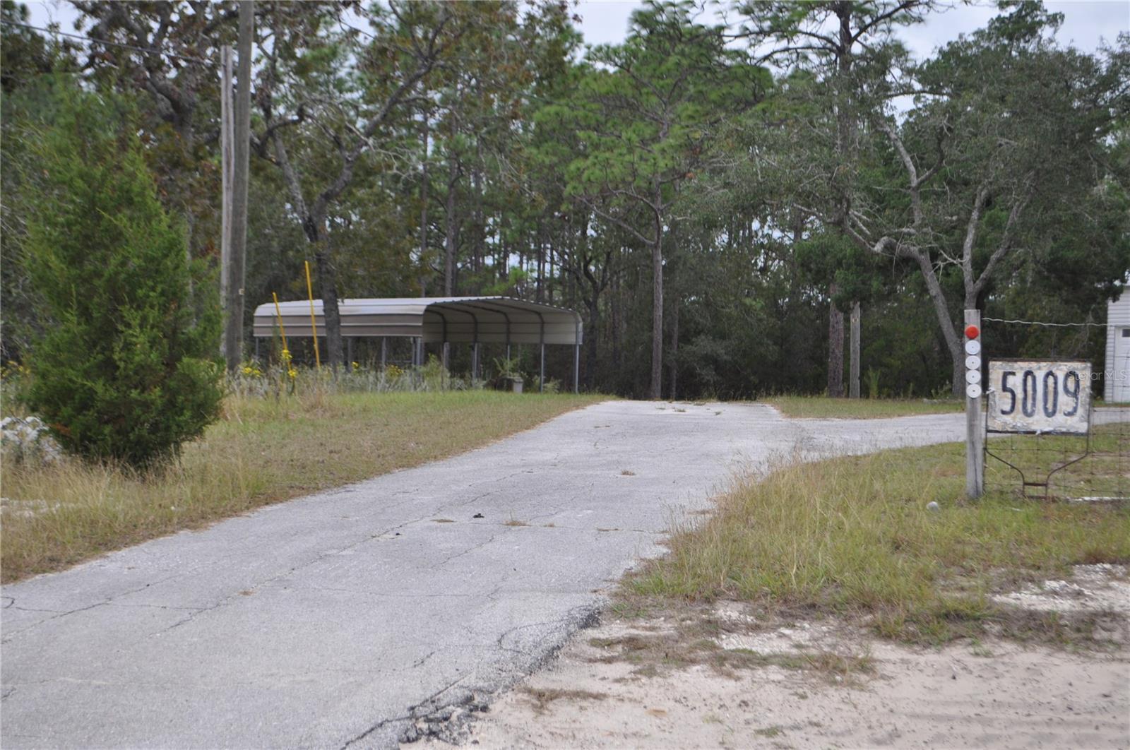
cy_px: 375
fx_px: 1881
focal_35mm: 60
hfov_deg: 33.4
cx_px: 565
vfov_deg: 22.6
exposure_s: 1/125
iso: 320
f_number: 5.6
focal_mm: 40
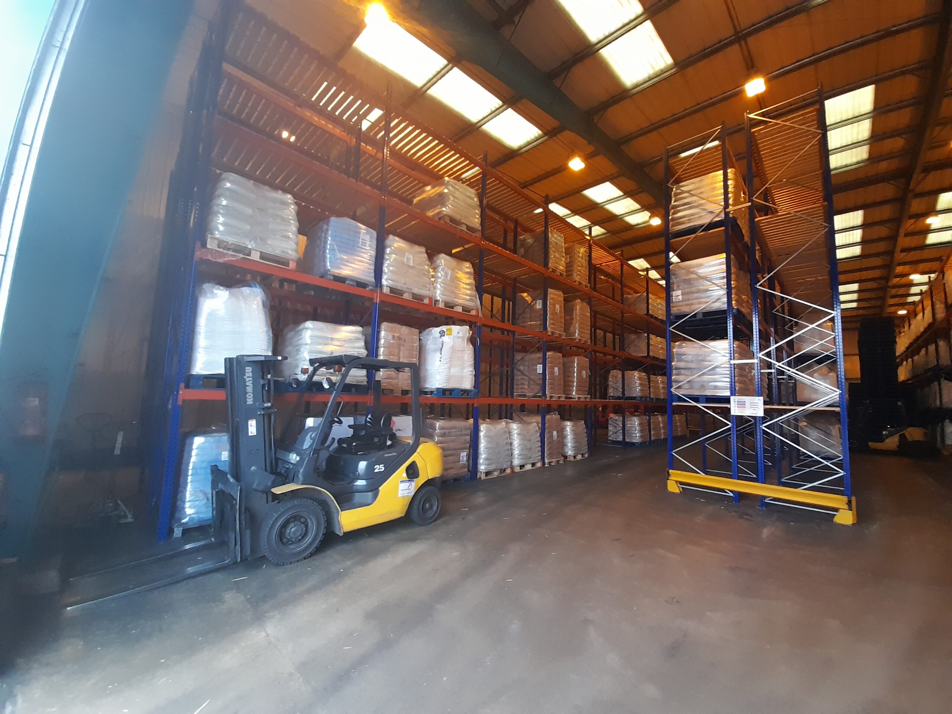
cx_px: 476
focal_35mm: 13
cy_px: 357
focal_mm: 1.42
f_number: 2.2
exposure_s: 1/25
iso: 250
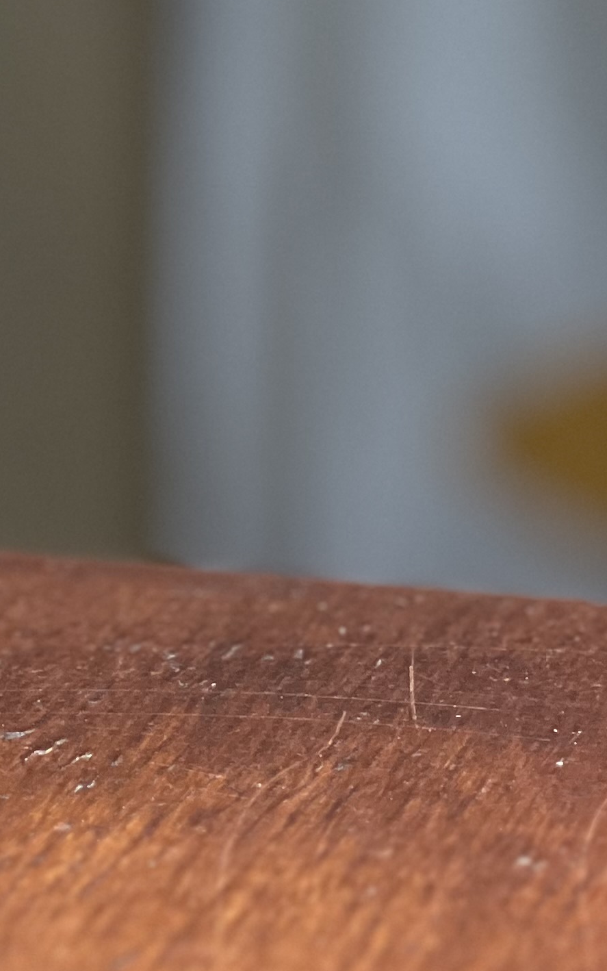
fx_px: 6137
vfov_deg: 9.0
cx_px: -423
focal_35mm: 232
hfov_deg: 5.6
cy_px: 209
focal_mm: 9
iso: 250
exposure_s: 1/40
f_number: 2.8
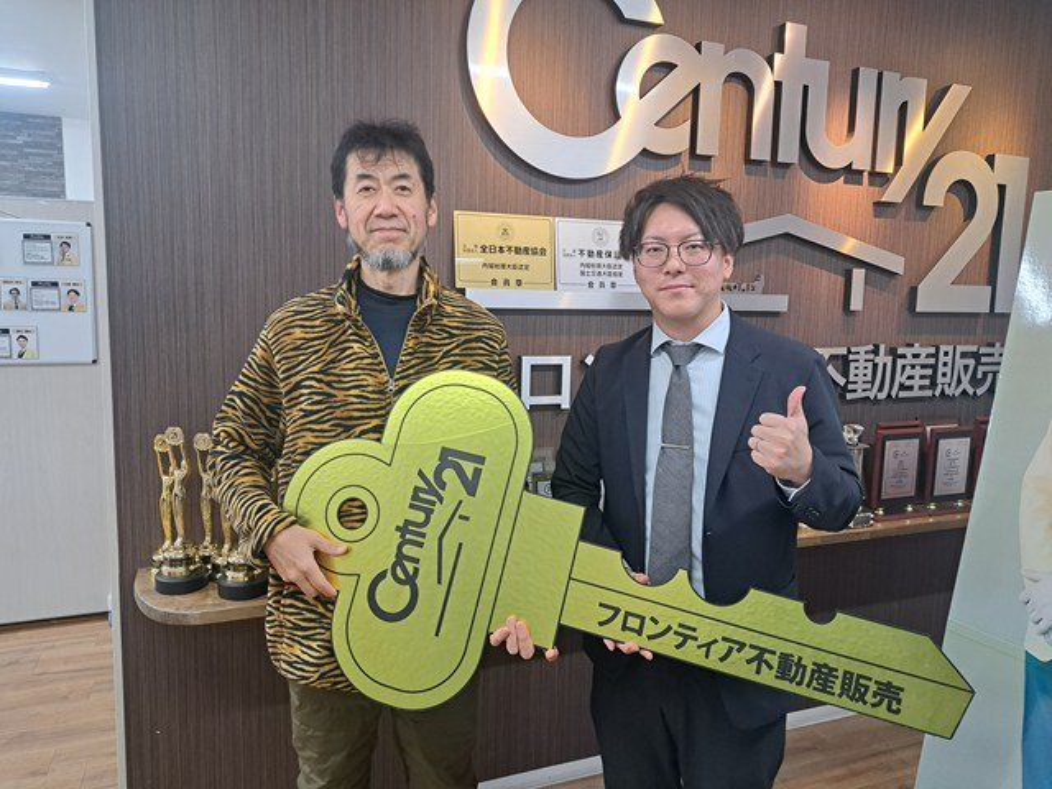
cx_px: 526
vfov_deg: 56.8
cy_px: 394
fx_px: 729
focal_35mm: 24
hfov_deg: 71.6
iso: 125
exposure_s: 1/50
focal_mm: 5.23
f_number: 1.8
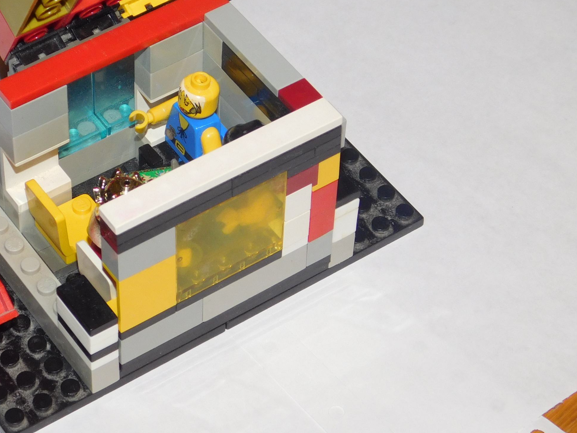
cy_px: 141
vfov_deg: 12.4
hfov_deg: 16.5
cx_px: 158
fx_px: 1984
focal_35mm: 119
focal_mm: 12.6
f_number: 4.3
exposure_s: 1/30
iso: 200
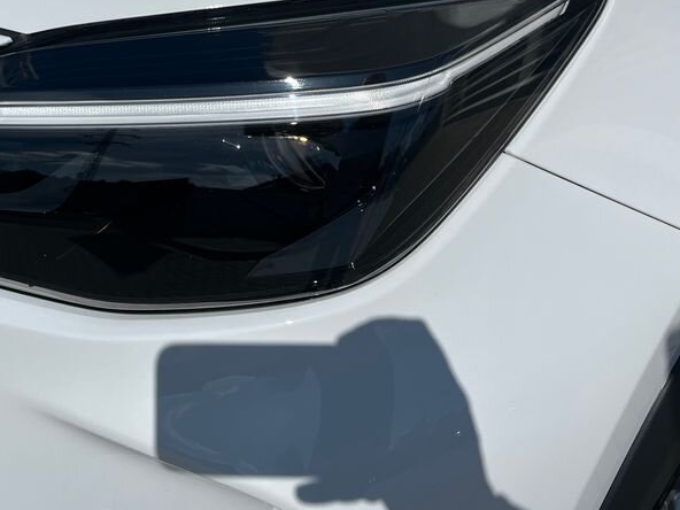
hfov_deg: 40.4
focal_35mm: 45
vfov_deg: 31.5
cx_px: 138
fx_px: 884
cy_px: 115
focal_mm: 5.1
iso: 50
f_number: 1.6
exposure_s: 1/17241
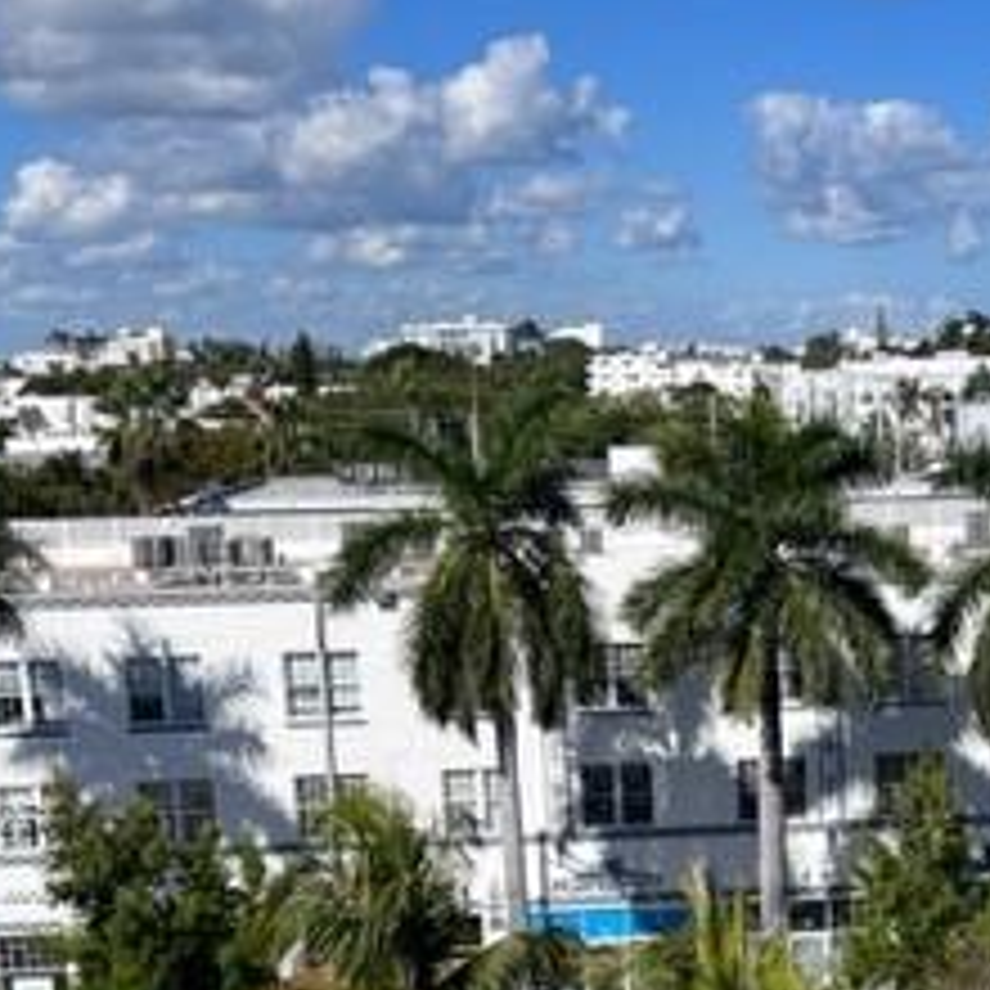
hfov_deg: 25.0
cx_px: 873
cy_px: 819
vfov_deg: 25.2
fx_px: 2168
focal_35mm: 67
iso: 50
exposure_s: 1/8000
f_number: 1.5
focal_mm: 5.7
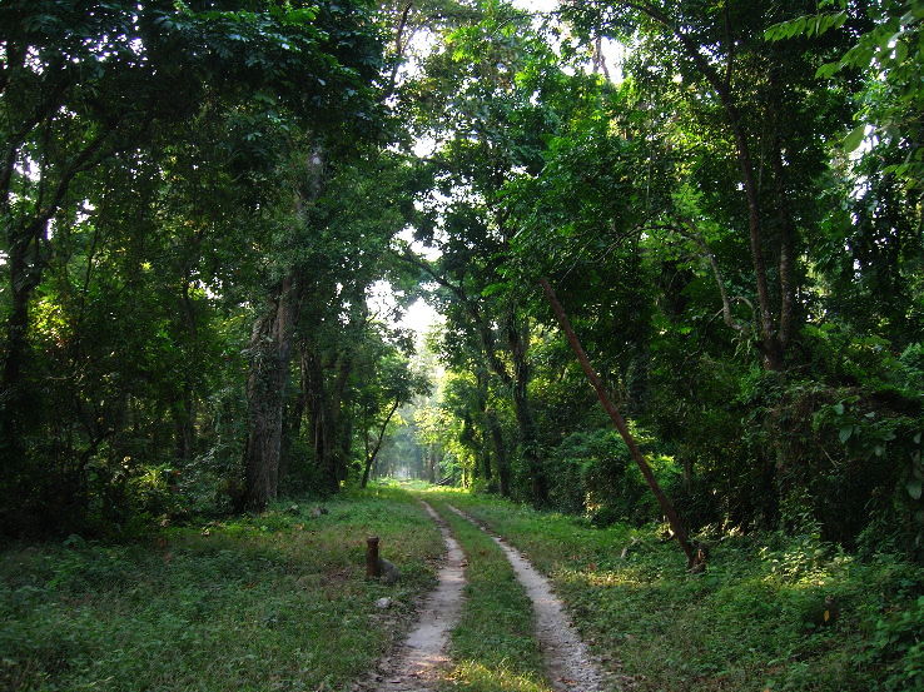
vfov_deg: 41.8
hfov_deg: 54.0
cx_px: 462
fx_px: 907
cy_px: 346
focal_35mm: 34
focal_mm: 5.7
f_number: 2.9
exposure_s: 1/30
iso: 56
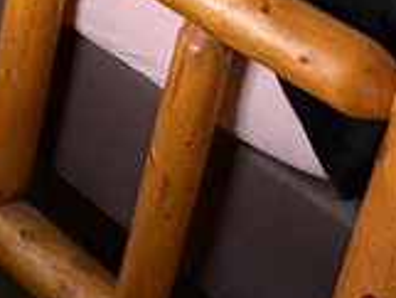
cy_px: -424
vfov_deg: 12.7
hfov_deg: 19.9
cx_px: -140
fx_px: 1019
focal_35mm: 89
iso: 400
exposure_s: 1/60
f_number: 2.2
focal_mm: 2.22
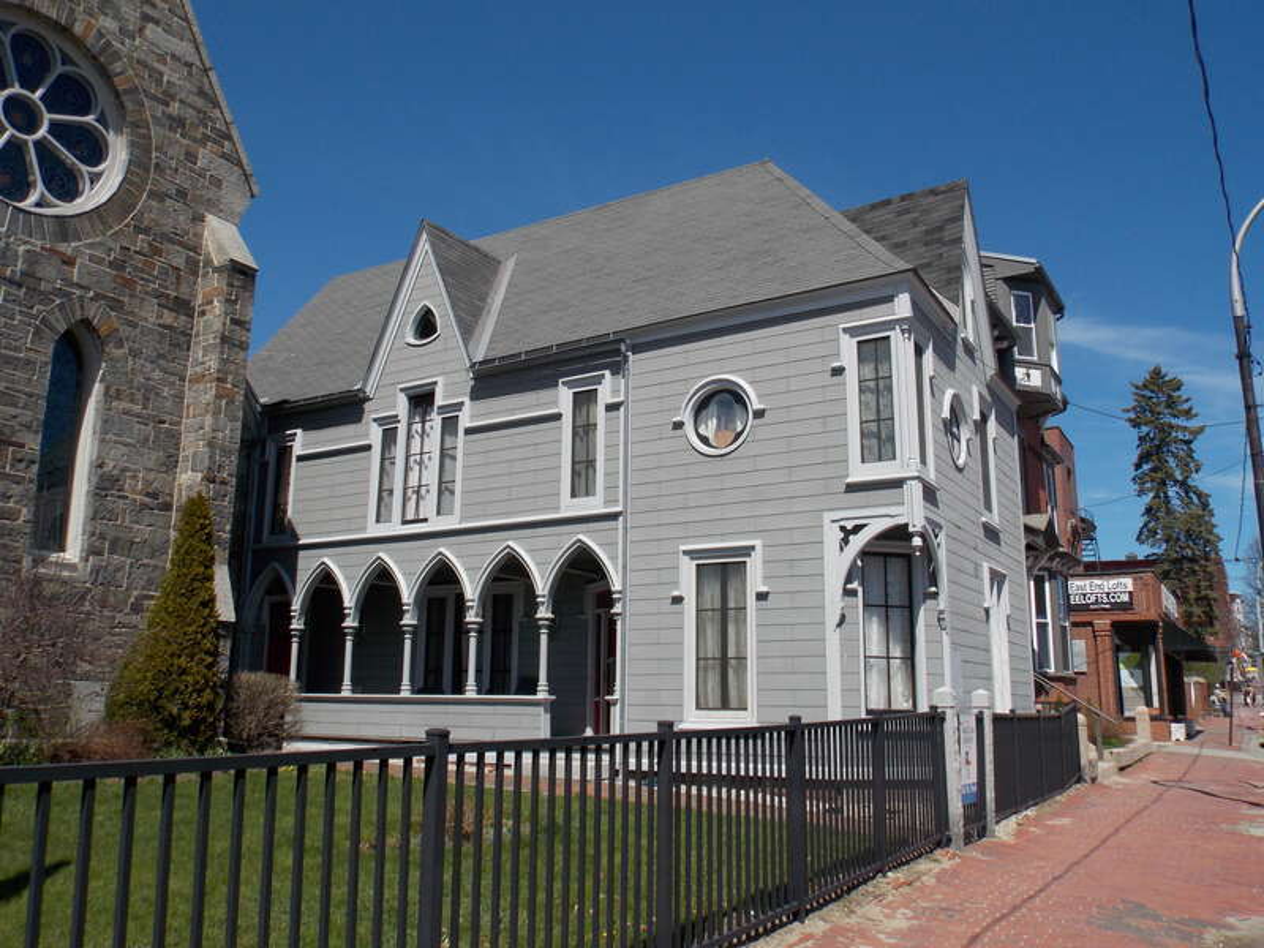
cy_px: 474
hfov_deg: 65.3
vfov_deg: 51.4
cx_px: 632
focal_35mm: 27
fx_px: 986
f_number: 3.2
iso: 80
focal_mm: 4.8
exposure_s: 1/1500
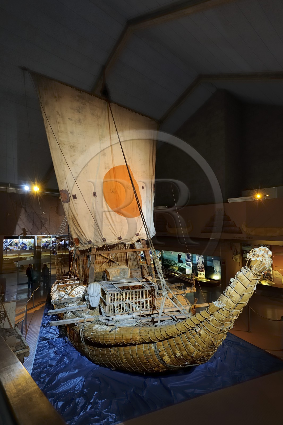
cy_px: 212
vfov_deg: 96.7
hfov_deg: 73.7
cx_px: 142
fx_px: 189
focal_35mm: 16
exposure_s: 1/1.25
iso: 200
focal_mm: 16
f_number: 8
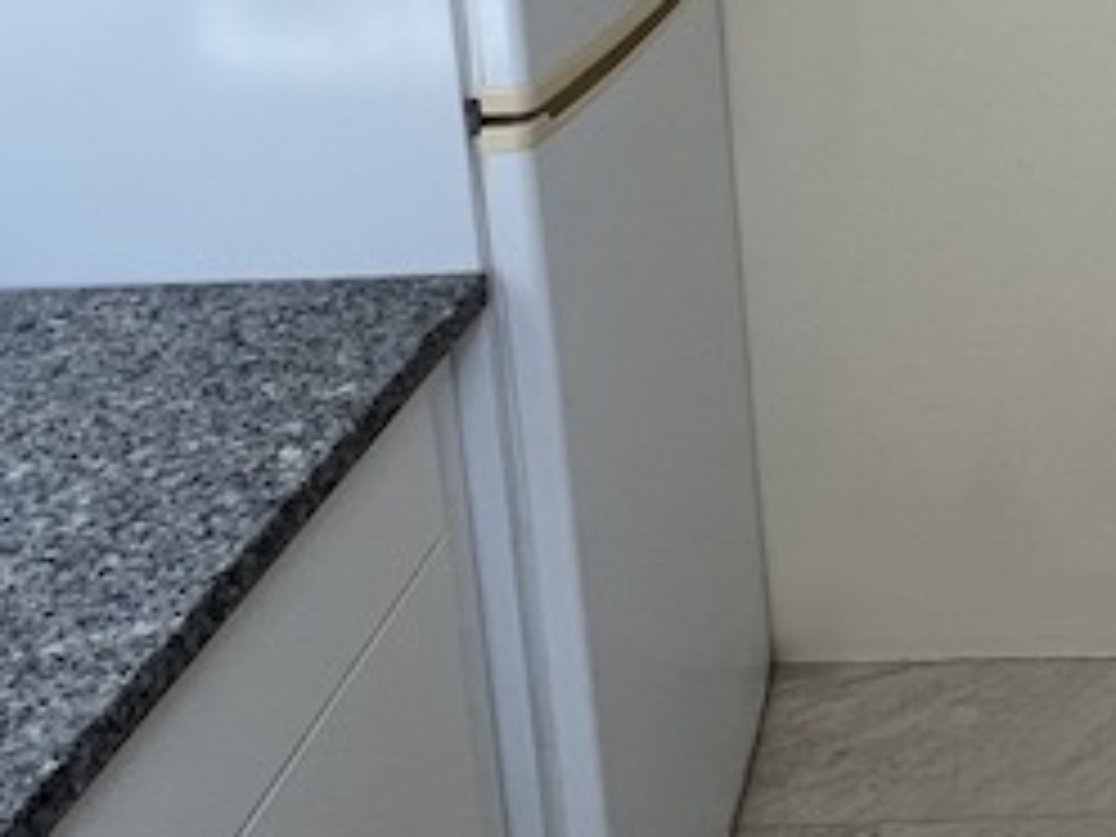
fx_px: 1354
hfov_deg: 38.4
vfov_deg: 29.6
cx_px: 1179
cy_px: -162
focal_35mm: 42
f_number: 1.8
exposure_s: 1/120
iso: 64
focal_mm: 1.57
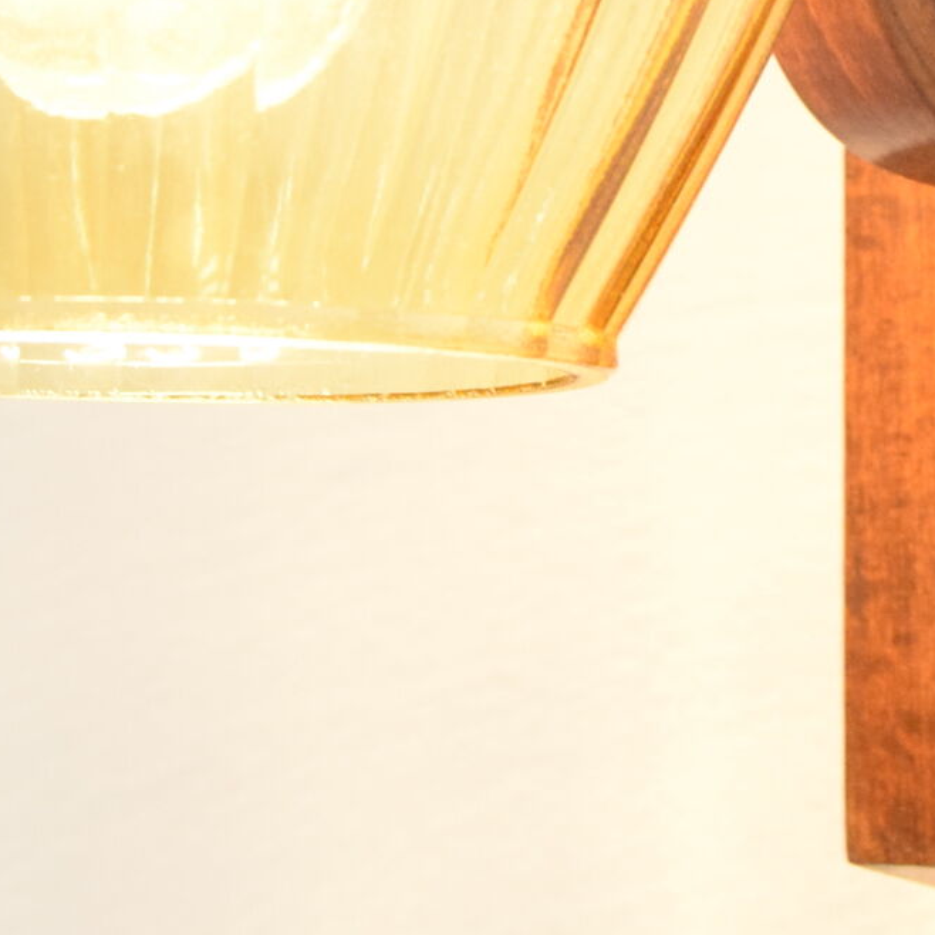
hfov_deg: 9.7
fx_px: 5499
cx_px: 838
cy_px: 17
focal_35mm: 180
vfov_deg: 9.7
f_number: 5.6
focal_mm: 31
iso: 1600
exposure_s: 1/125
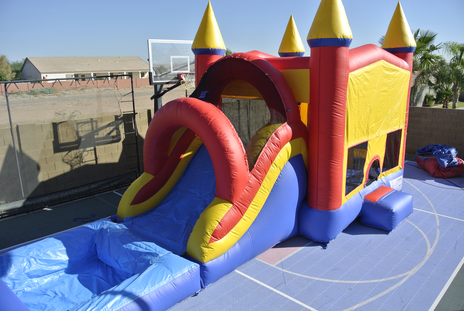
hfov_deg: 67.3
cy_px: 156
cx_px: 232
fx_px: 348
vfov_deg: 48.0
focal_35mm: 27
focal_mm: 10
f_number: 5
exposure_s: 1/640
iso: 100
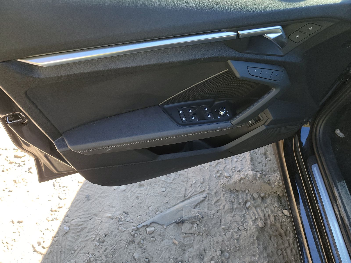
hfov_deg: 71.6
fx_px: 243
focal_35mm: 24
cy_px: 132
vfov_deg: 56.8
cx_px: 176
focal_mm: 6.7
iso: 90
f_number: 1.8
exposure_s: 1/119
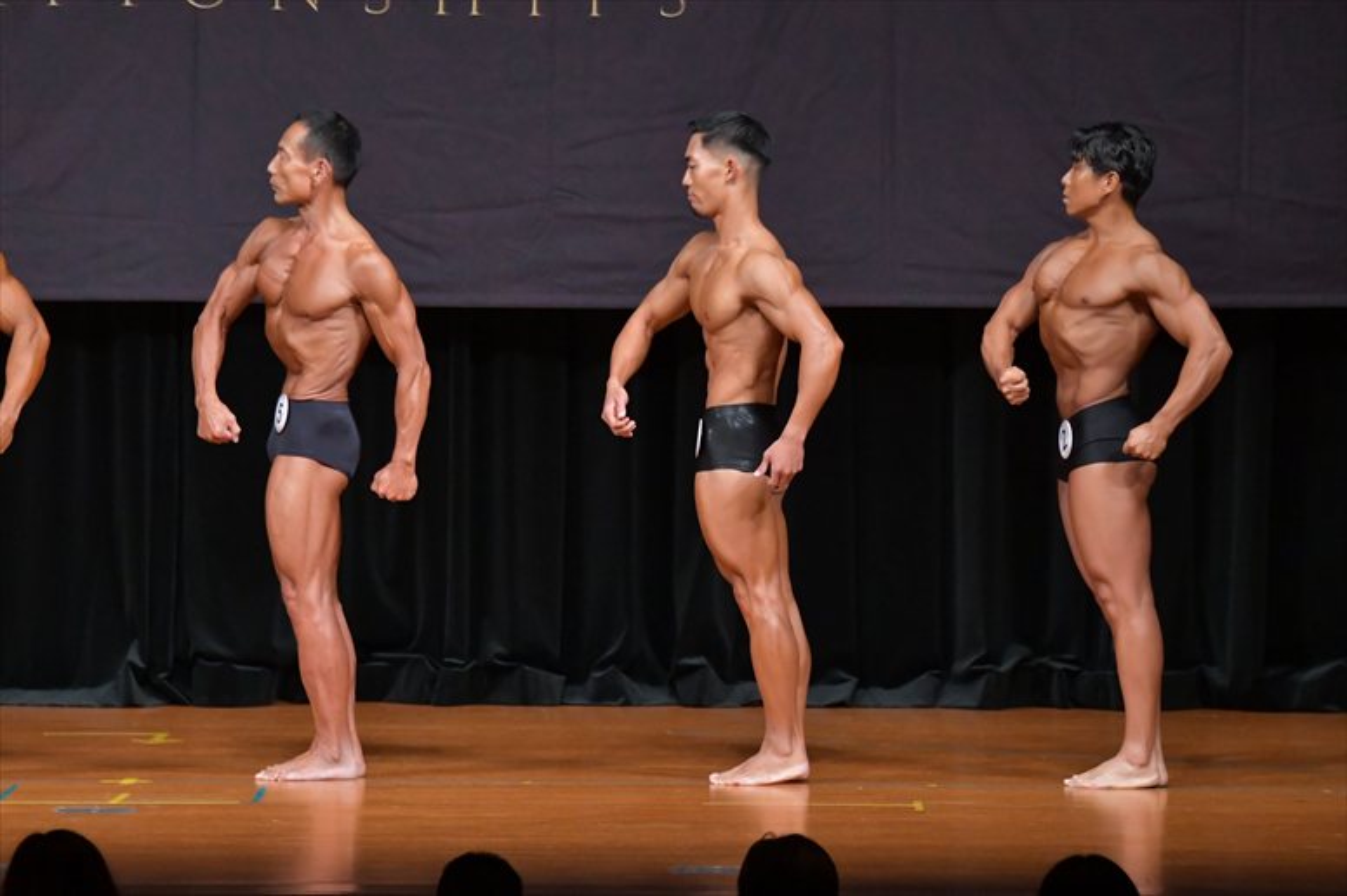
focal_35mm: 255
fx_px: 9537
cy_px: 448
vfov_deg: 5.4
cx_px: 674
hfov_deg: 8.1
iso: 5000
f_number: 5.6
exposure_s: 1/400
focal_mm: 170
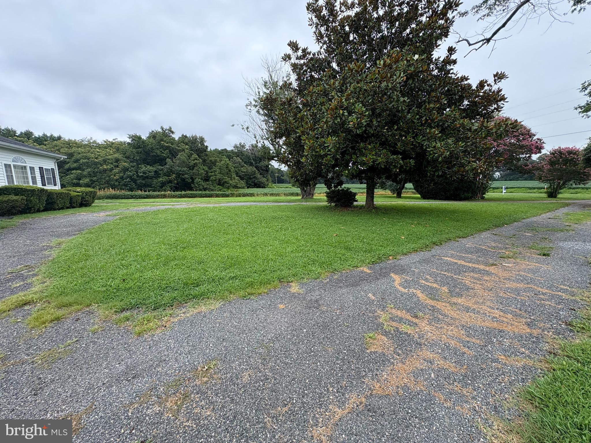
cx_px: 296
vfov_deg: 85.7
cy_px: 222
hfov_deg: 102.1
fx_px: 239
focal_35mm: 14
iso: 64
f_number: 2.2
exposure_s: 1/518
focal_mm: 2.22
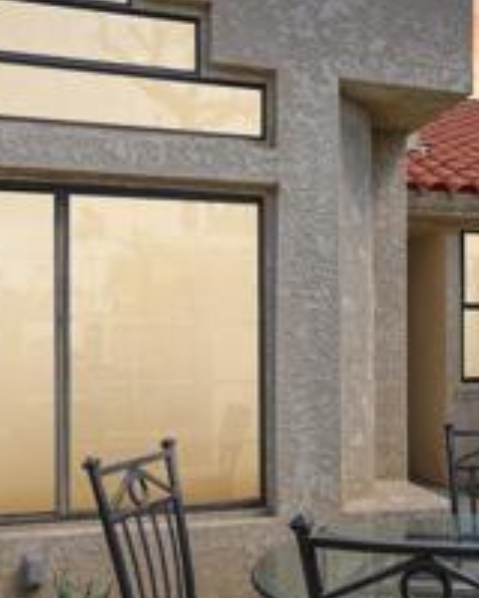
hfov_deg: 29.3
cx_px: 482
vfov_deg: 38.7
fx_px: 851
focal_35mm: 48
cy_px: 348
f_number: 8
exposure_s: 1/100
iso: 100
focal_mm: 16
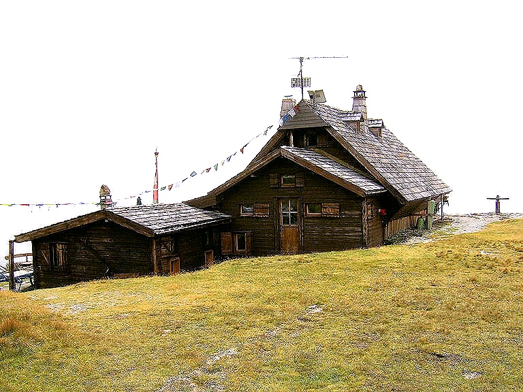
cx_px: 262
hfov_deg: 58.4
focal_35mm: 31
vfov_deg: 45.4
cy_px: 196
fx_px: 468
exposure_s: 1/648
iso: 71
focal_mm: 8.13
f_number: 6.7
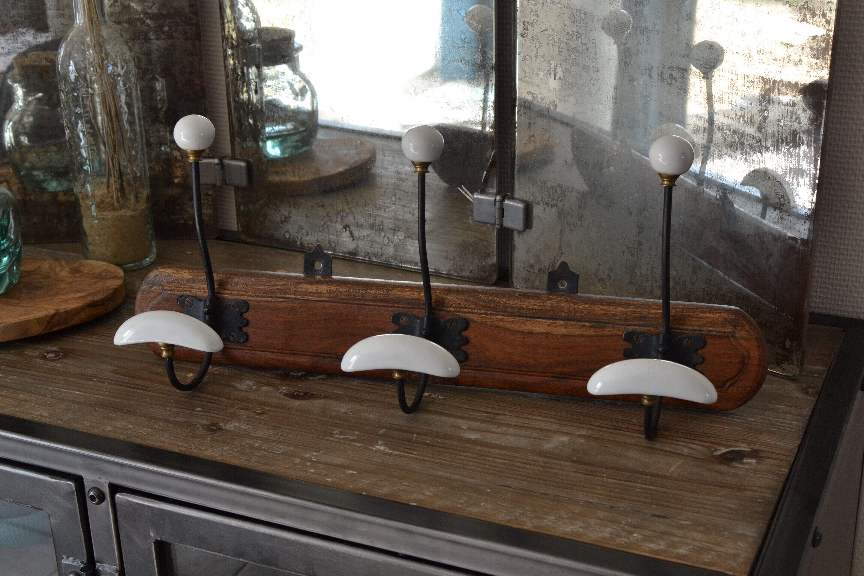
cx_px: 432
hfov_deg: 37.9
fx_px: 1260
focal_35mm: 52
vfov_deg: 25.8
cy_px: 288
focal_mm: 35
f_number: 5.6
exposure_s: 1/125
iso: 360
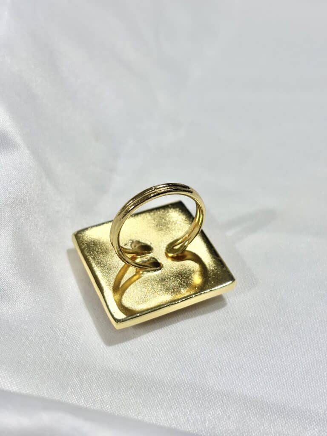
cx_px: 164
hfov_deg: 28.0
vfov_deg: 36.8
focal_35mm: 52
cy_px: 218
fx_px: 655
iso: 32
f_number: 1.6
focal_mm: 5.96
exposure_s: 1/315
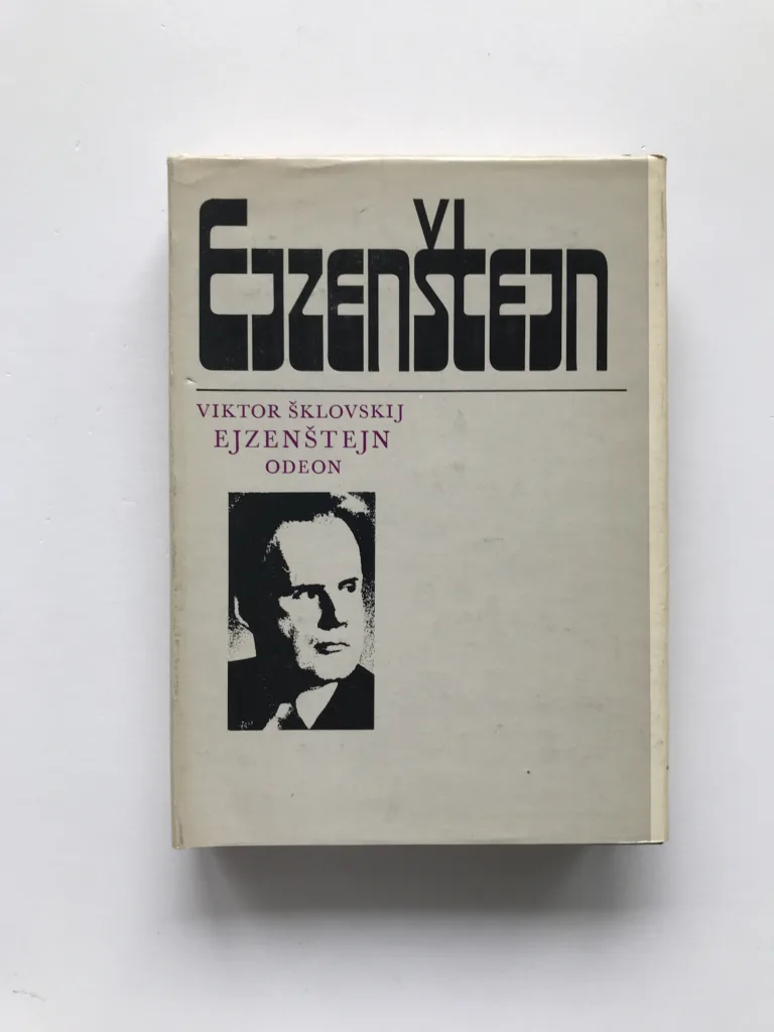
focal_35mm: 28
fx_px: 835
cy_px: 516
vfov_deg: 63.4
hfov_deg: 49.7
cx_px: 387
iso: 25
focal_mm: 3.99
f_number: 1.8
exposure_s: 1/50
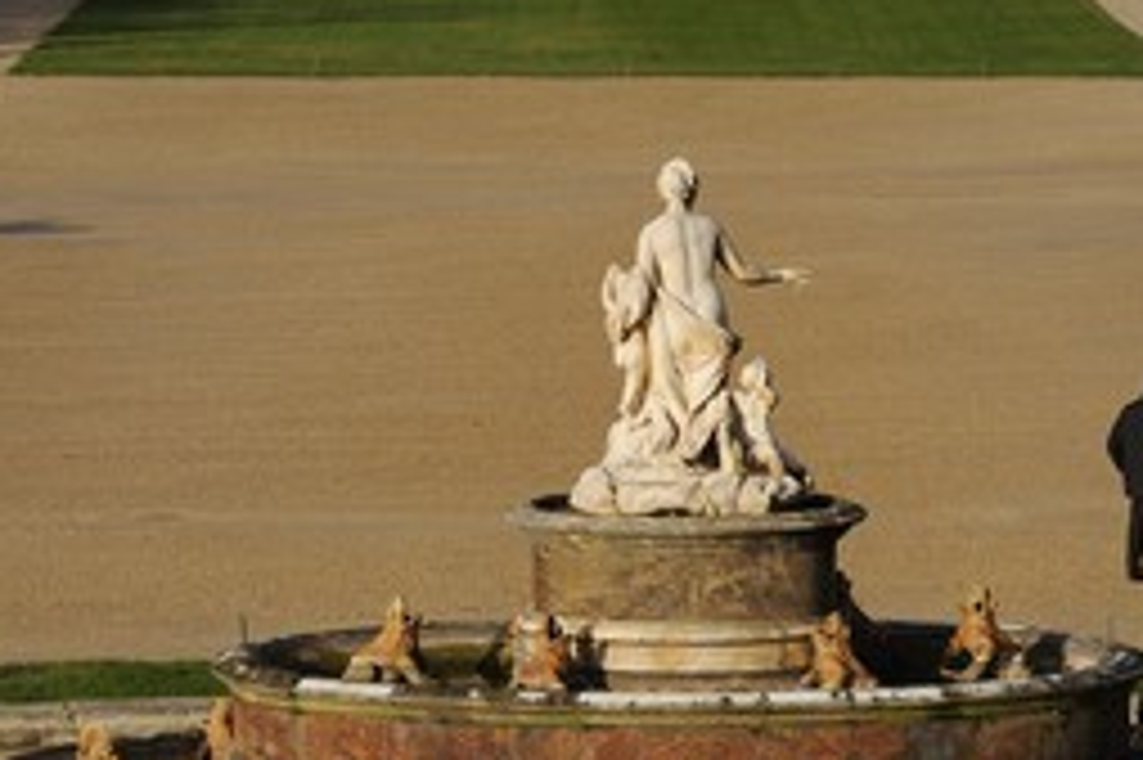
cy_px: 589
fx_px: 9455
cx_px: 720
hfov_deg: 6.9
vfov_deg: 4.6
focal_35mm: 298
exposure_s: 1/800
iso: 200
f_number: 8
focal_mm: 180
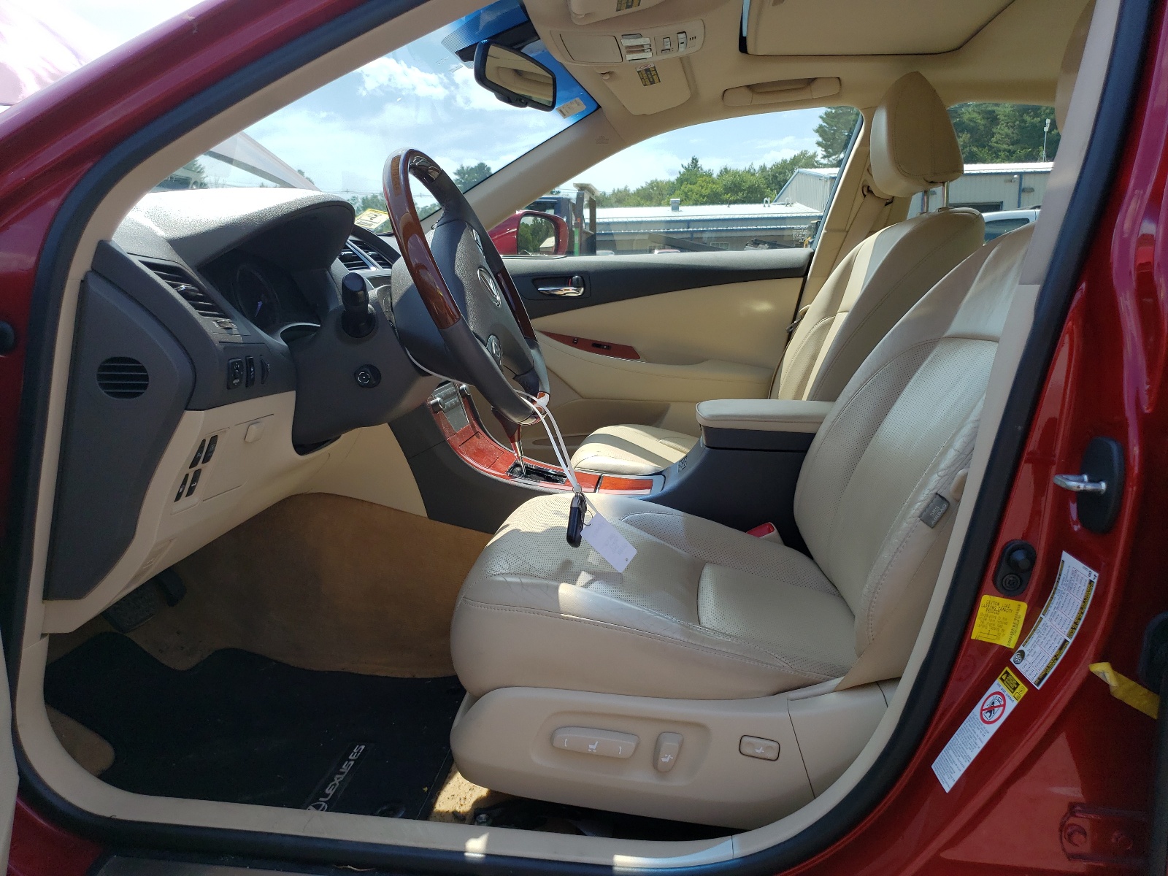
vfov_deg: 53.1
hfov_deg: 67.3
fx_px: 877
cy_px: 438
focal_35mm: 26
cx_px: 584
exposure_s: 1/2000
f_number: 1.5
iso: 50
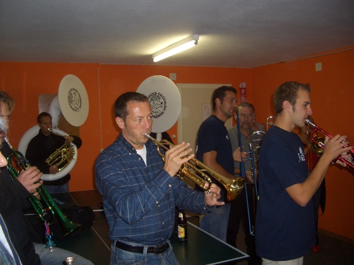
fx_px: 358
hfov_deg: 52.6
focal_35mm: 35
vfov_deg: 40.7
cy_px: 132
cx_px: 177
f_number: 2.6
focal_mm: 5.8
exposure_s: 1/60
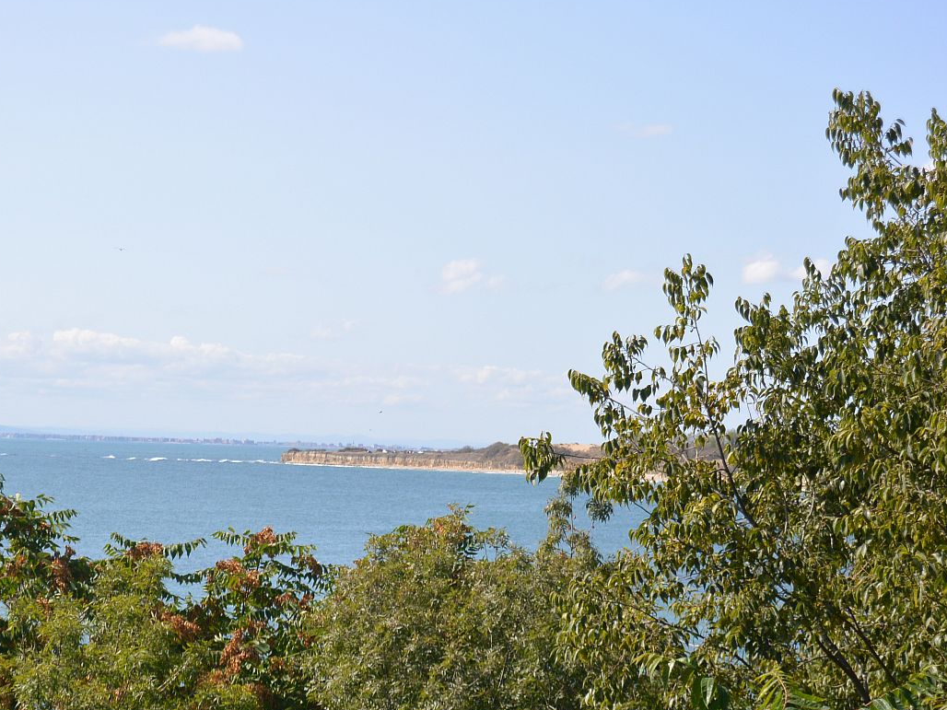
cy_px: 350
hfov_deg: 20.2
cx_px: 428
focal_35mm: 97
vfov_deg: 15.2
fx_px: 2654
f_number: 5.6
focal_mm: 30
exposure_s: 1/640
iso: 160
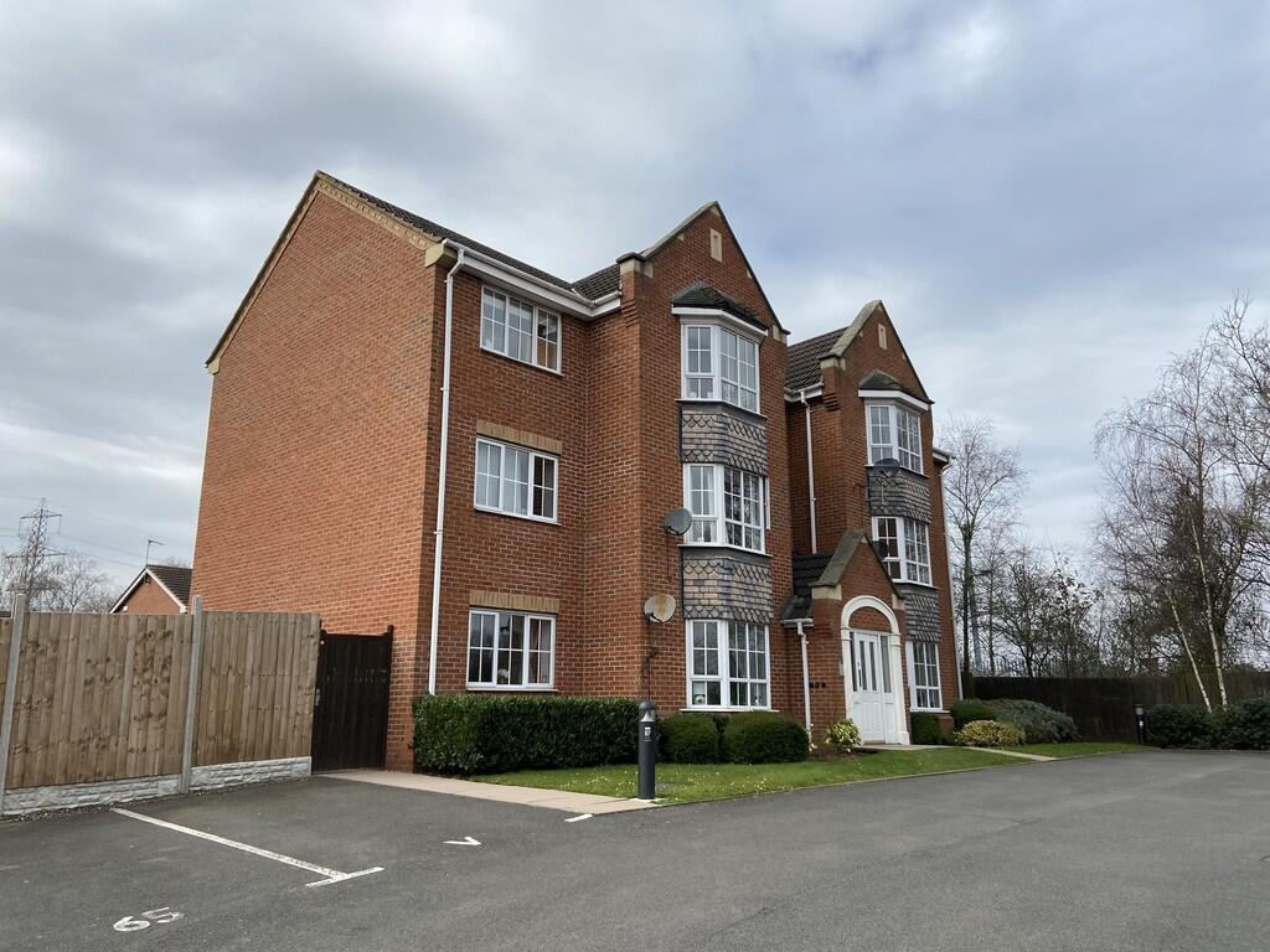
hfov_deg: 67.3
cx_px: 635
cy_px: 476
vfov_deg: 53.1
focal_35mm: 26
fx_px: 954
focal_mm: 4.25
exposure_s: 1/2890
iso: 32
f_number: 1.8
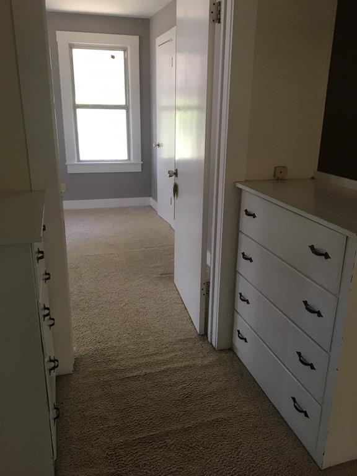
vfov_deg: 61.7
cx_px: 178
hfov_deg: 48.2
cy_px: 238
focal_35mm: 29
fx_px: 399
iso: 50
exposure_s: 1/33
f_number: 2.2
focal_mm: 4.15
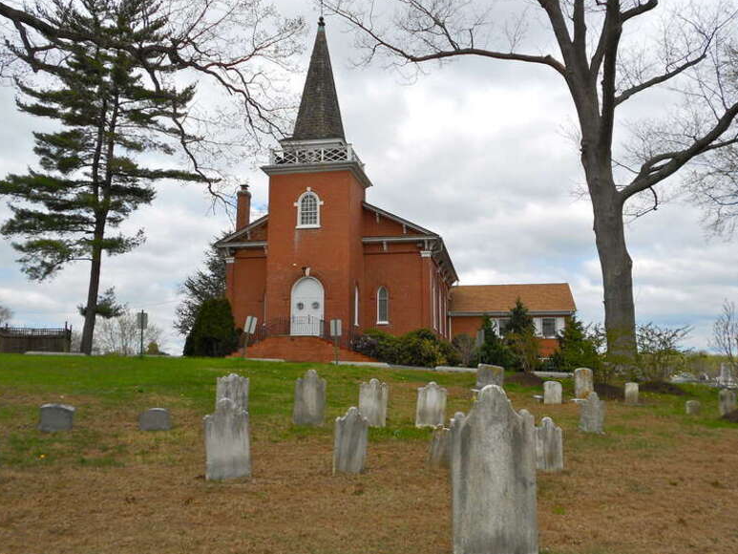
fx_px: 640
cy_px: 282
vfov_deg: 46.8
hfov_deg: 59.9
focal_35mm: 30
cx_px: 378
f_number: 3.4
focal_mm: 5.1
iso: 80
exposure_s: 1/1000
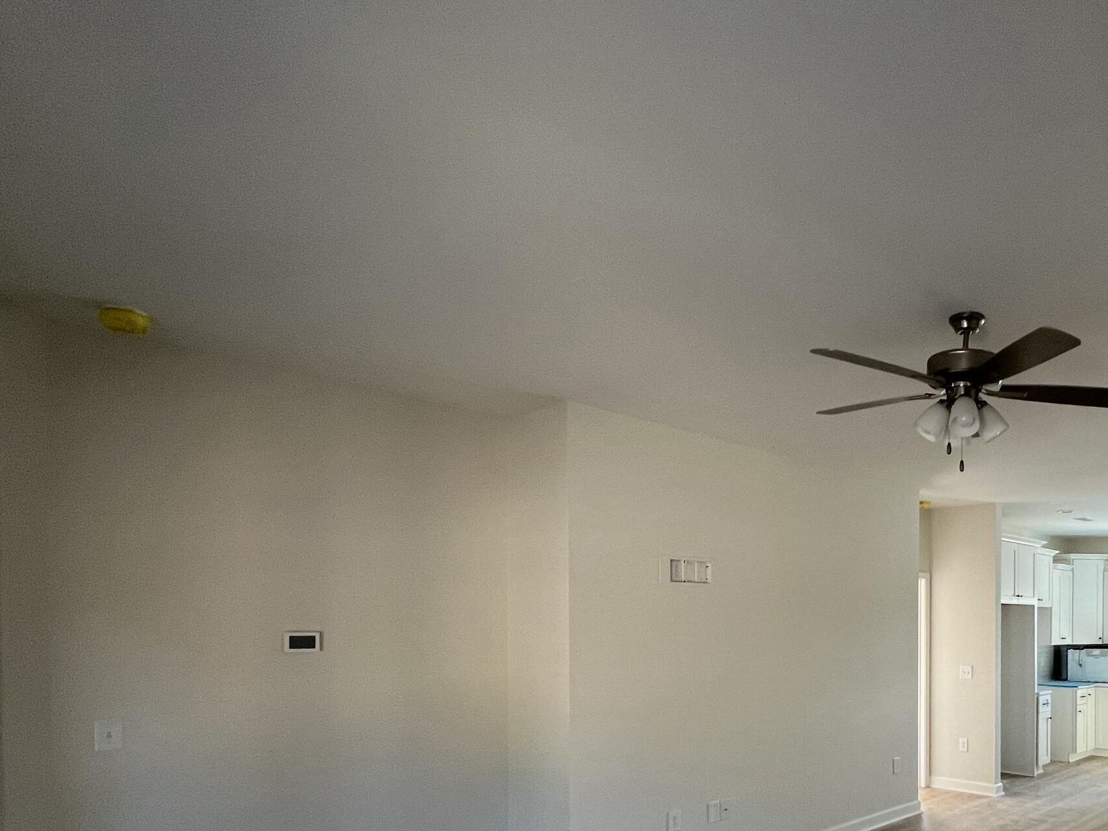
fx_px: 736
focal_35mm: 23
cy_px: 632
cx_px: 838
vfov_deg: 55.8
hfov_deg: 68.9
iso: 160
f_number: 1.8
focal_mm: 1.57
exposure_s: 1/99
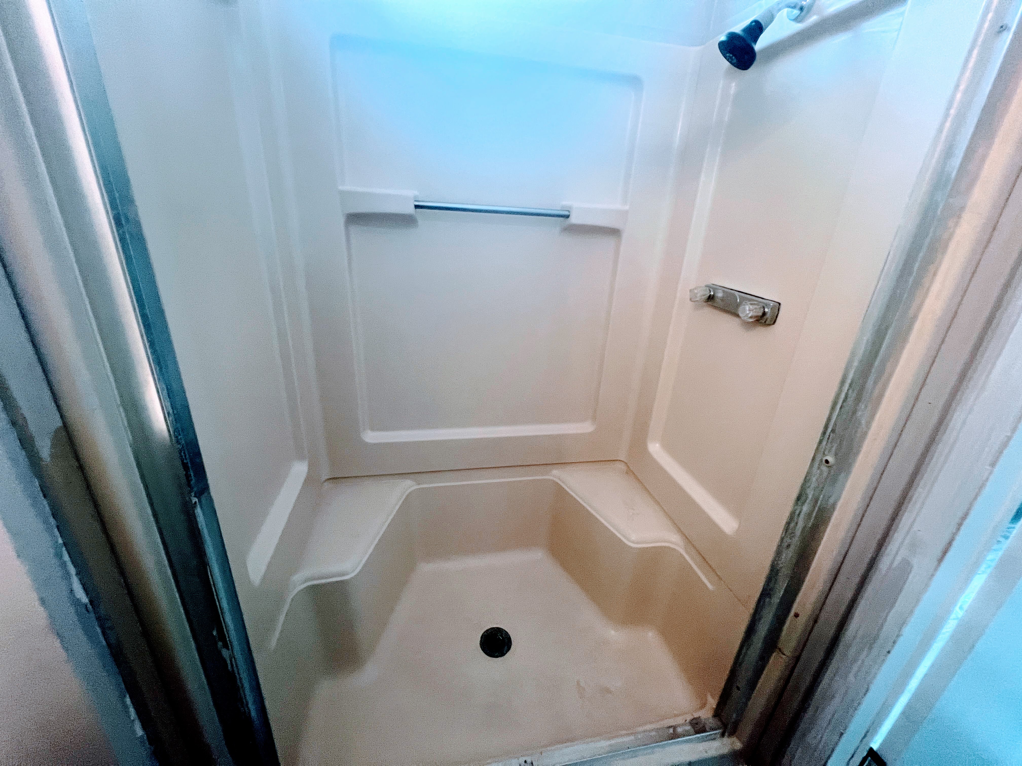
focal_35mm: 13
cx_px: 511
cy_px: 383
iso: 200
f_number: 1.8
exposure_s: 1/60
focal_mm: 1.57
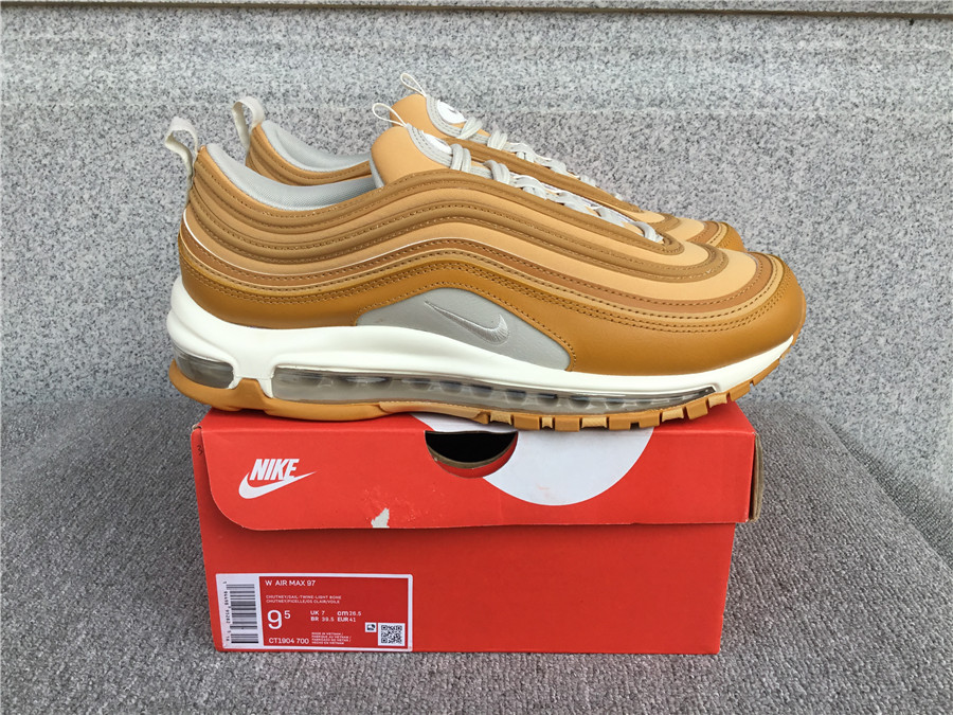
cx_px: 476
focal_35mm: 31
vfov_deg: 45.4
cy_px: 358
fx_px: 853
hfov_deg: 58.4
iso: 25
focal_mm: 3.3
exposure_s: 1/582
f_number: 2.4
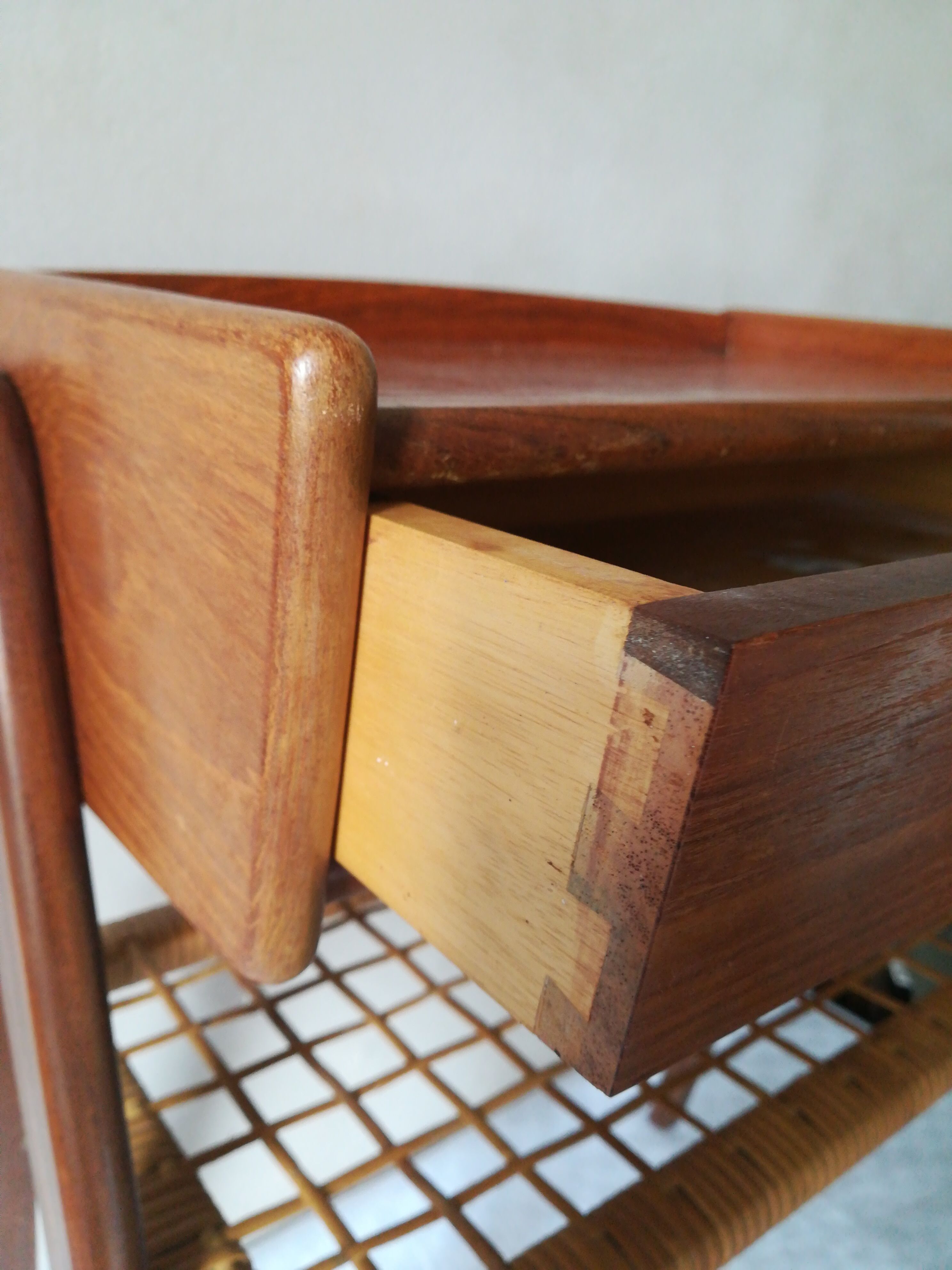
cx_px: 476
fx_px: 953
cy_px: 635
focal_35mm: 26
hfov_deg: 53.1
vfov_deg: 67.3
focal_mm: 3.83
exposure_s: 1/33.3
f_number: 2.2
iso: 250
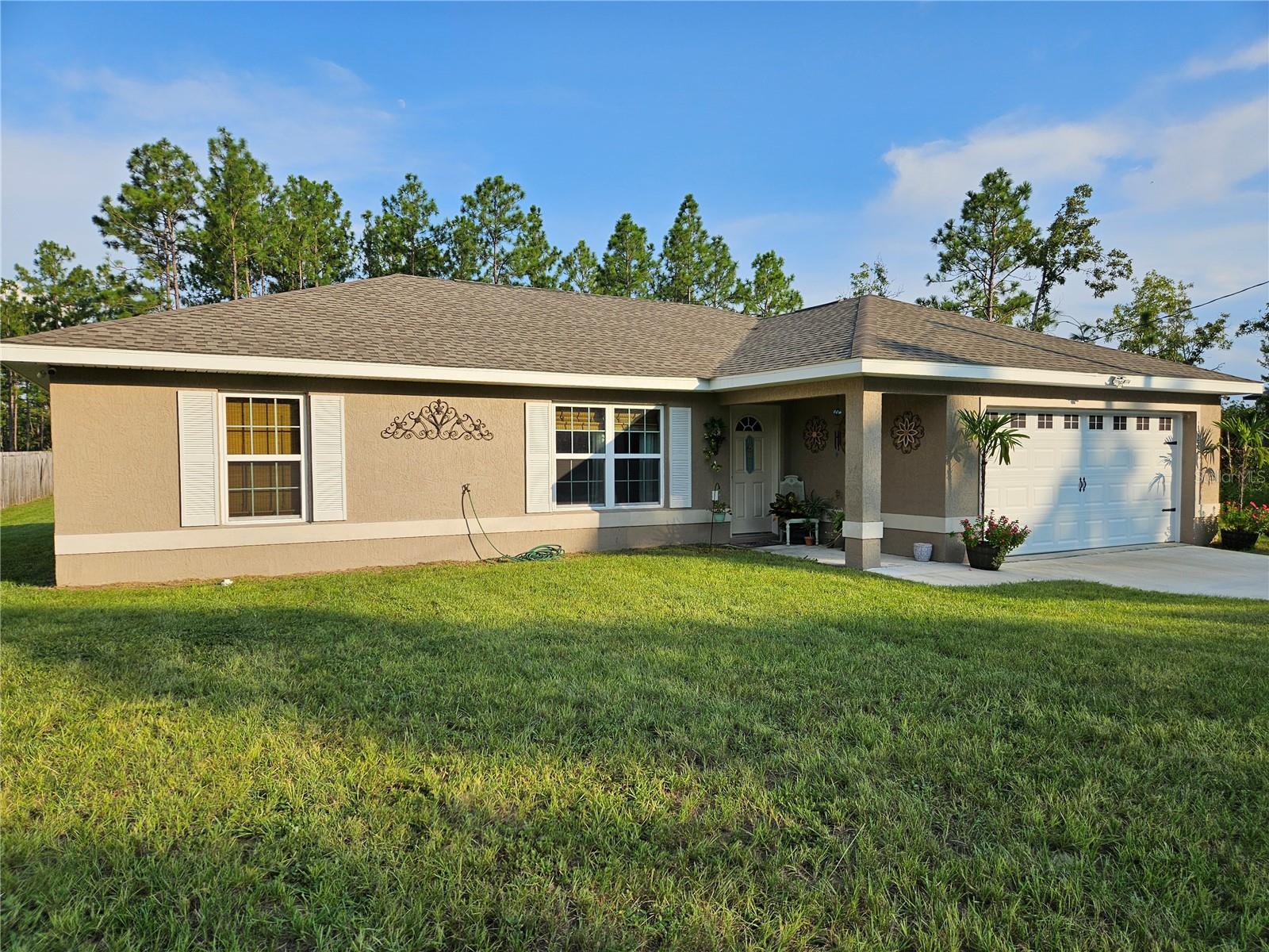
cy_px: 476
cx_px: 634
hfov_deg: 73.9
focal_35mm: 23
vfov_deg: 58.9
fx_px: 843
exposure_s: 1/1844
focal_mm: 5.4
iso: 25
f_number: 1.8
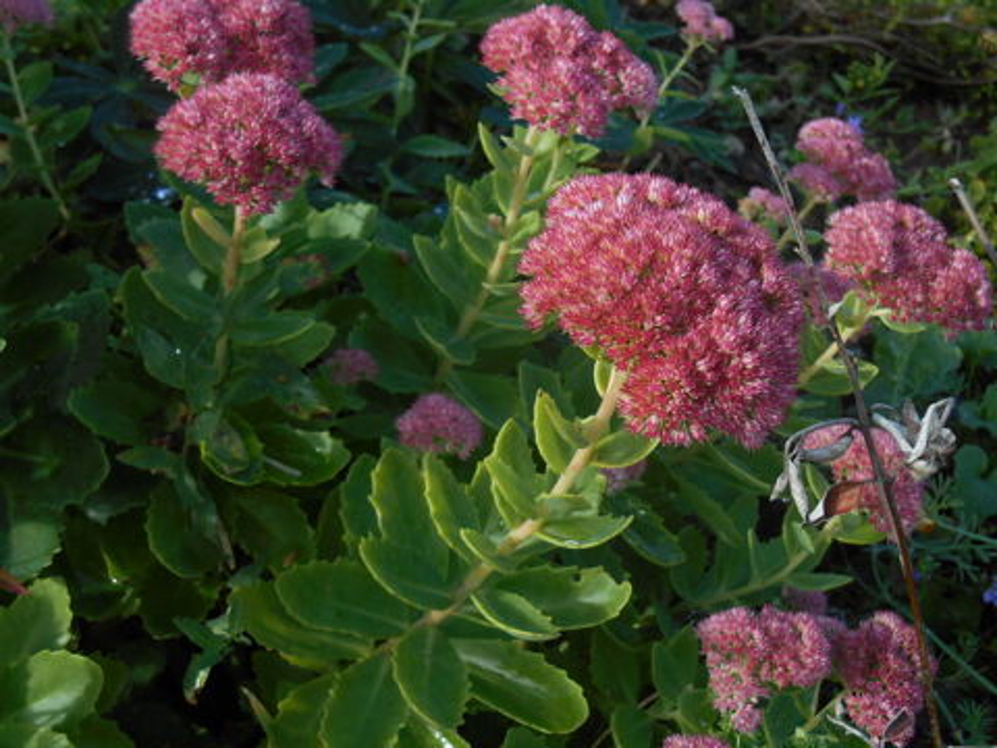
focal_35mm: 46
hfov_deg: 41.2
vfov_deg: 31.5
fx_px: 1325
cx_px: 498
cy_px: 374
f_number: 4
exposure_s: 1/250
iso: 80
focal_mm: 8.3
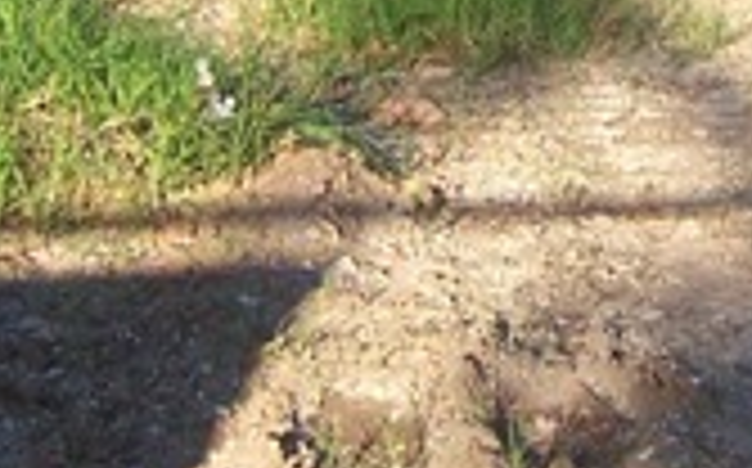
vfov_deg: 7.0
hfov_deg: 11.4
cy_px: -288
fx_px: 3747
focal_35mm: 183
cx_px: 621
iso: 80
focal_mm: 6.2
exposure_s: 1/500
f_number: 2.8
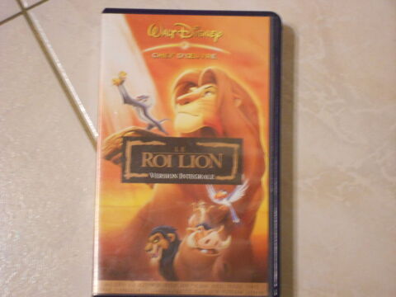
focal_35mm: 130
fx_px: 1487
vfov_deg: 11.4
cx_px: 198
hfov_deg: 15.2
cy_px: 148
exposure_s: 1/5
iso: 400
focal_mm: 23
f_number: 6.5
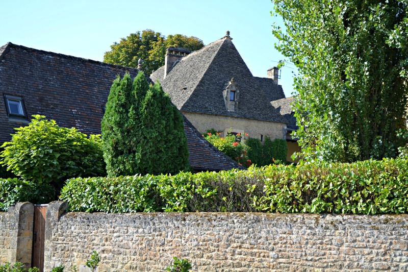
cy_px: 136
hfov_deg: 29.9
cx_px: 204
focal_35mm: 68
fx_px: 765
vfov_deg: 20.2
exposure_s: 1/160
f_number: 6.3
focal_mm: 45
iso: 100
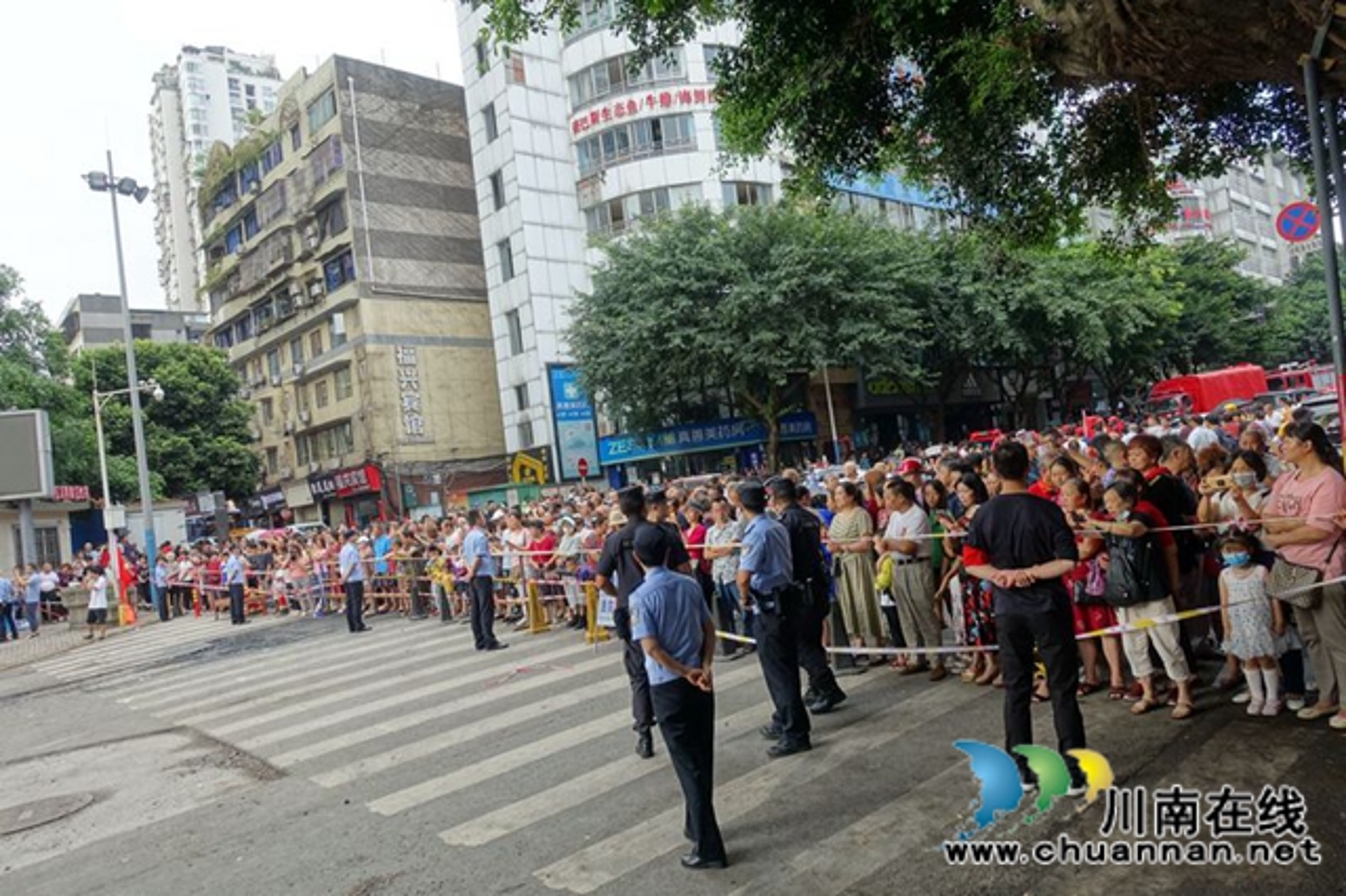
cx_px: 673
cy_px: 448
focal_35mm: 24
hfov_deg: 73.8
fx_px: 897
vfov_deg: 53.1
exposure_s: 1/125
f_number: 4
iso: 125
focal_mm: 8.8
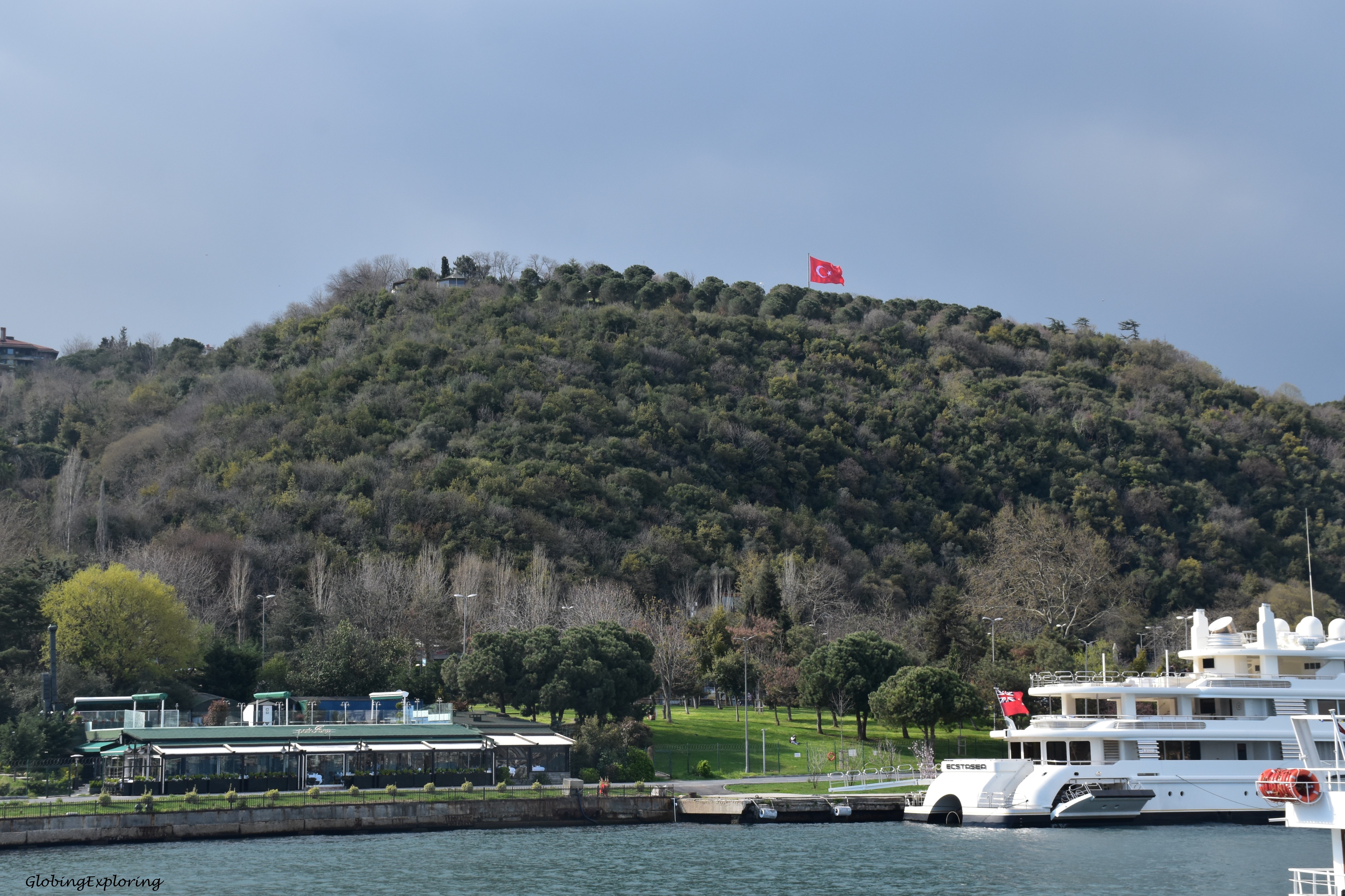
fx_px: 2242
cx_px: 672
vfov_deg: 22.6
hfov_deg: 33.4
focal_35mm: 60
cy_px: 448
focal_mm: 40
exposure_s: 1/320
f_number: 10
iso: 400
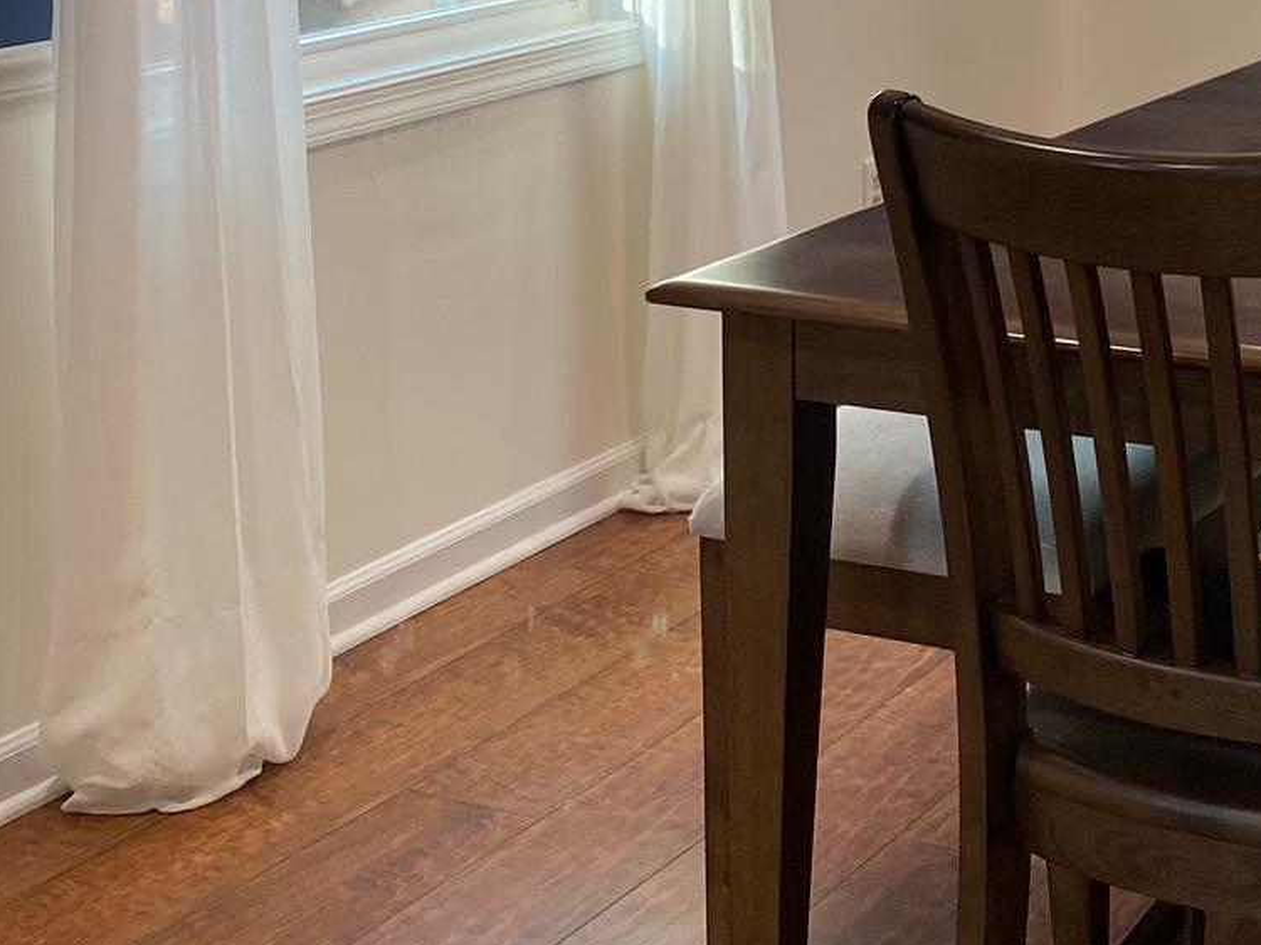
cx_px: 1069
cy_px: -151
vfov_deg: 19.6
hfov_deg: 26.7
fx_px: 2586
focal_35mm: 71
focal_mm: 4.25
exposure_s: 1/120
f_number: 1.8
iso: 125
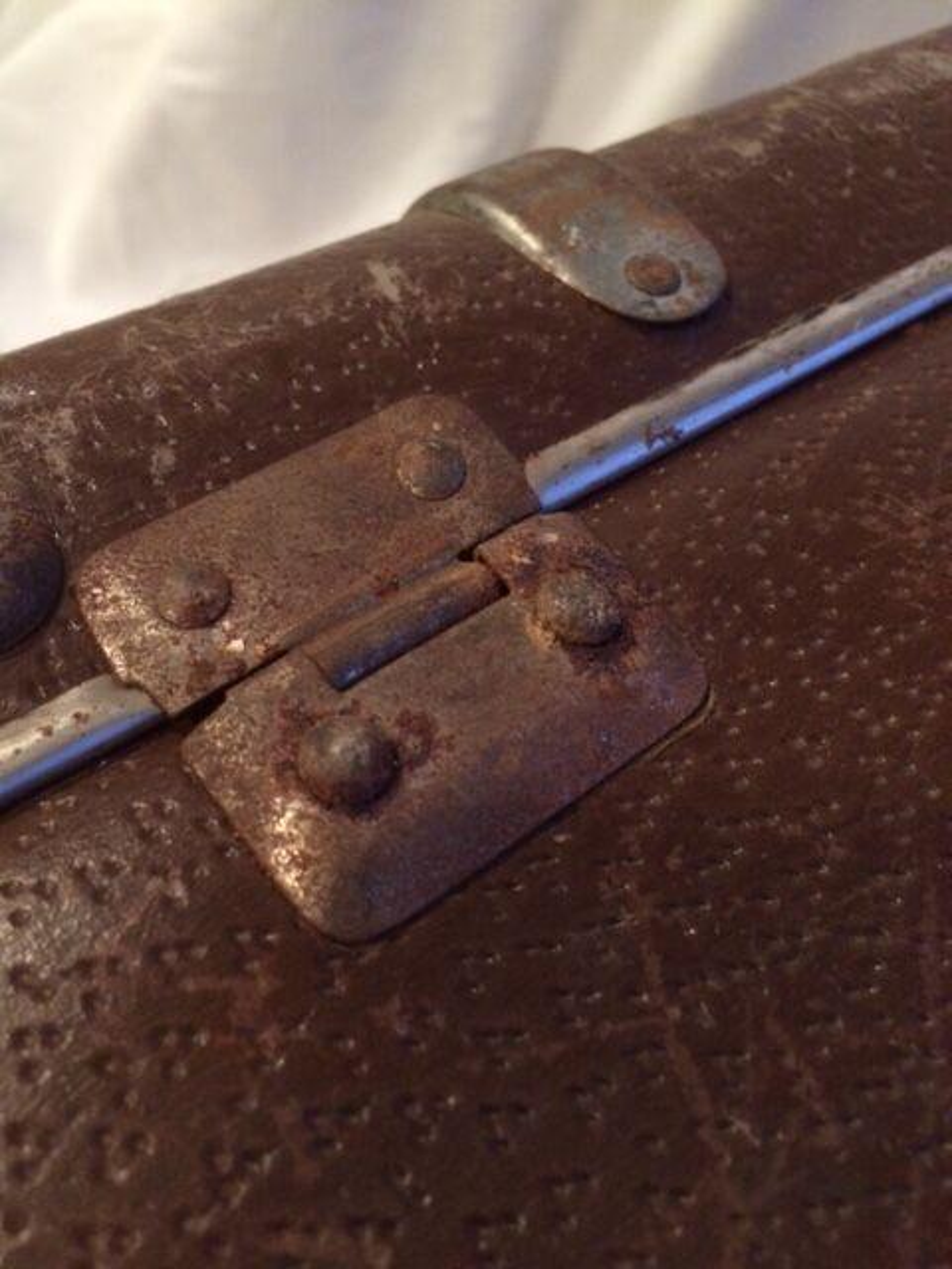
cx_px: 476
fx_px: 1063
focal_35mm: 29
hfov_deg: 48.2
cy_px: 634
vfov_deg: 61.7
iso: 400
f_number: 2.2
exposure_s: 1/17
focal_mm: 4.15
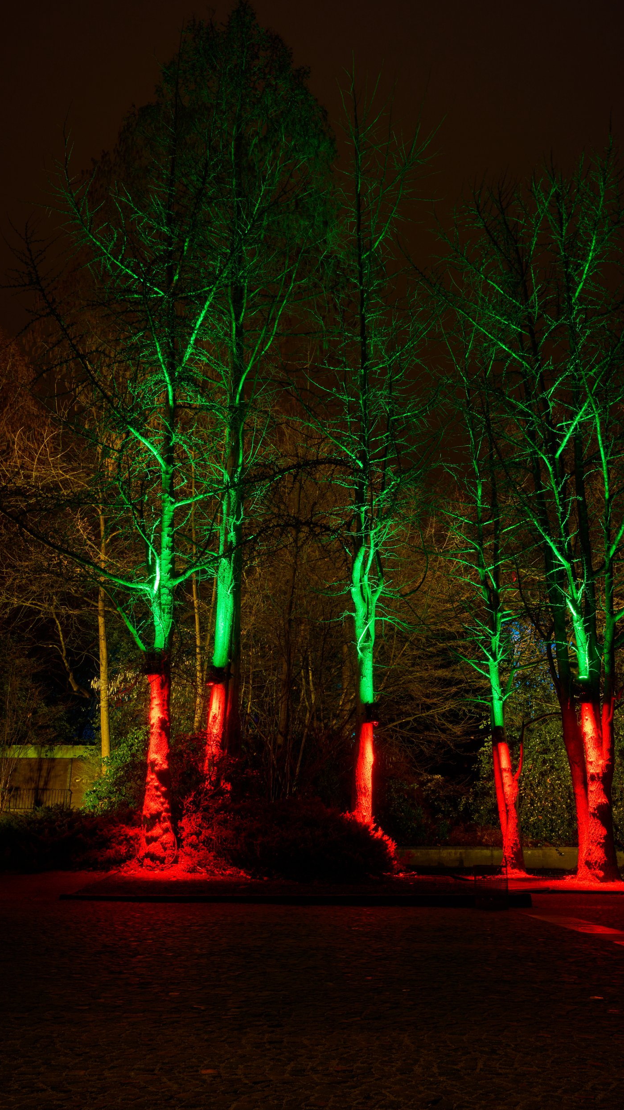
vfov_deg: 67.3
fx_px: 833
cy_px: 567
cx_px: 334
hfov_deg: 41.0
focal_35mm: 28
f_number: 11
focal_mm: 26.3
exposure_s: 10
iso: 100
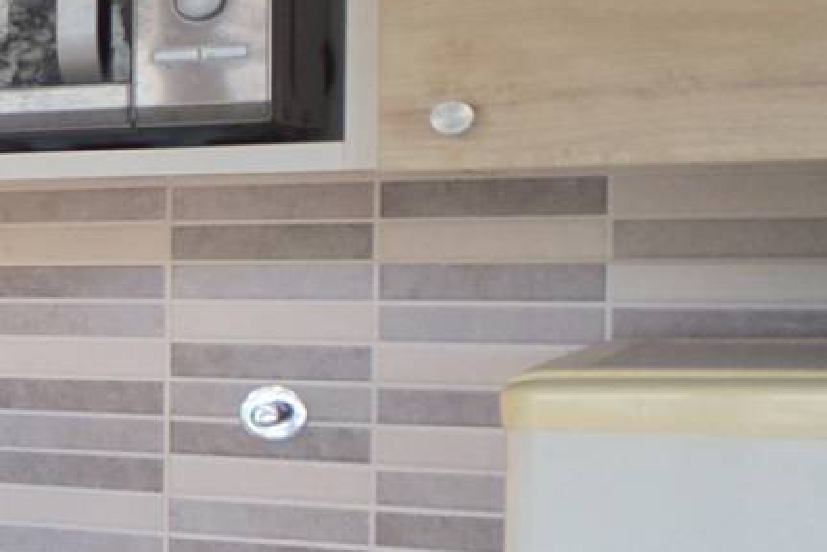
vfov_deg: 15.4
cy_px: 329
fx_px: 2046
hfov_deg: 13.4
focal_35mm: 89
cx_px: -1351
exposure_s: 1/60
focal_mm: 10
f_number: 4
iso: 400
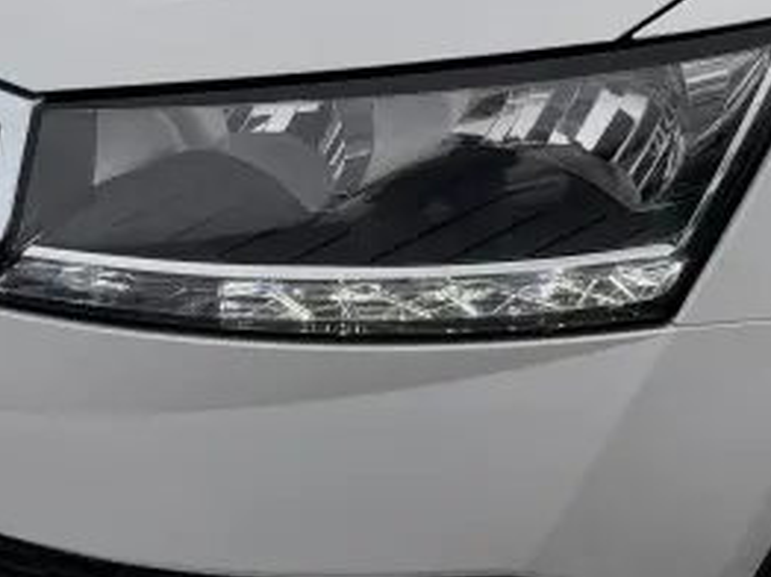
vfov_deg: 22.1
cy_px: 200
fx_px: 1469
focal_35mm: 66
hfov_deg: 29.4
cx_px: 406
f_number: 1.78
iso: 64
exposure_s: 1/1100
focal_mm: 6.76
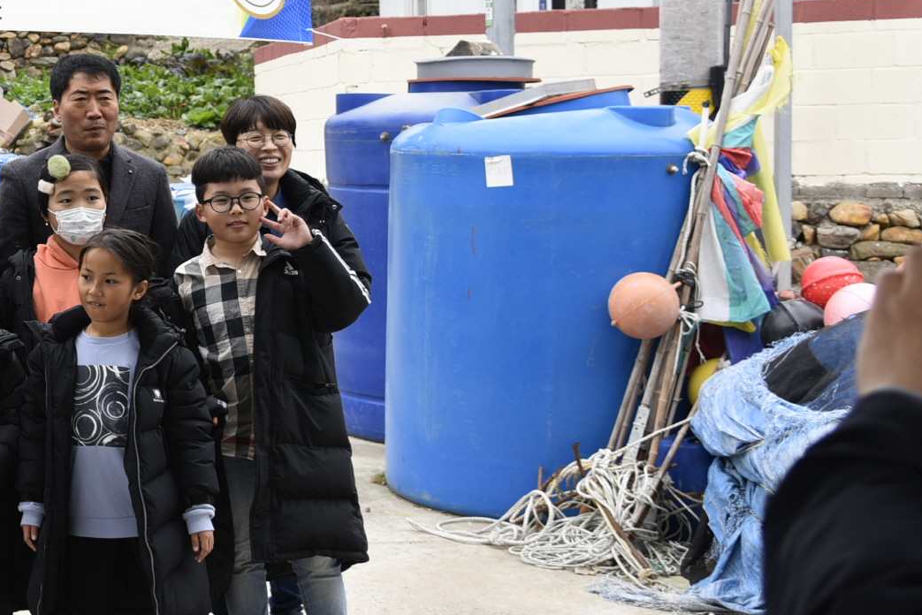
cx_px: -98
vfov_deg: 19.6
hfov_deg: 26.8
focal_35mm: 69
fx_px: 1768
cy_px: 177
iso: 100
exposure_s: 1/125
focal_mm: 30
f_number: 4.5
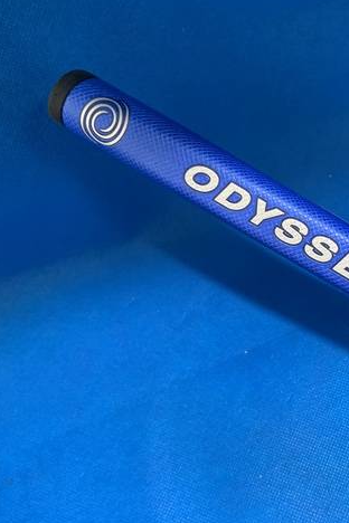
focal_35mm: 37
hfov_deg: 33.9
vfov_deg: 51.9
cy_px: 258
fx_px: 538
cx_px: 317
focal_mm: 4.25
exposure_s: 1/60
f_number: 1.8
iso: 250
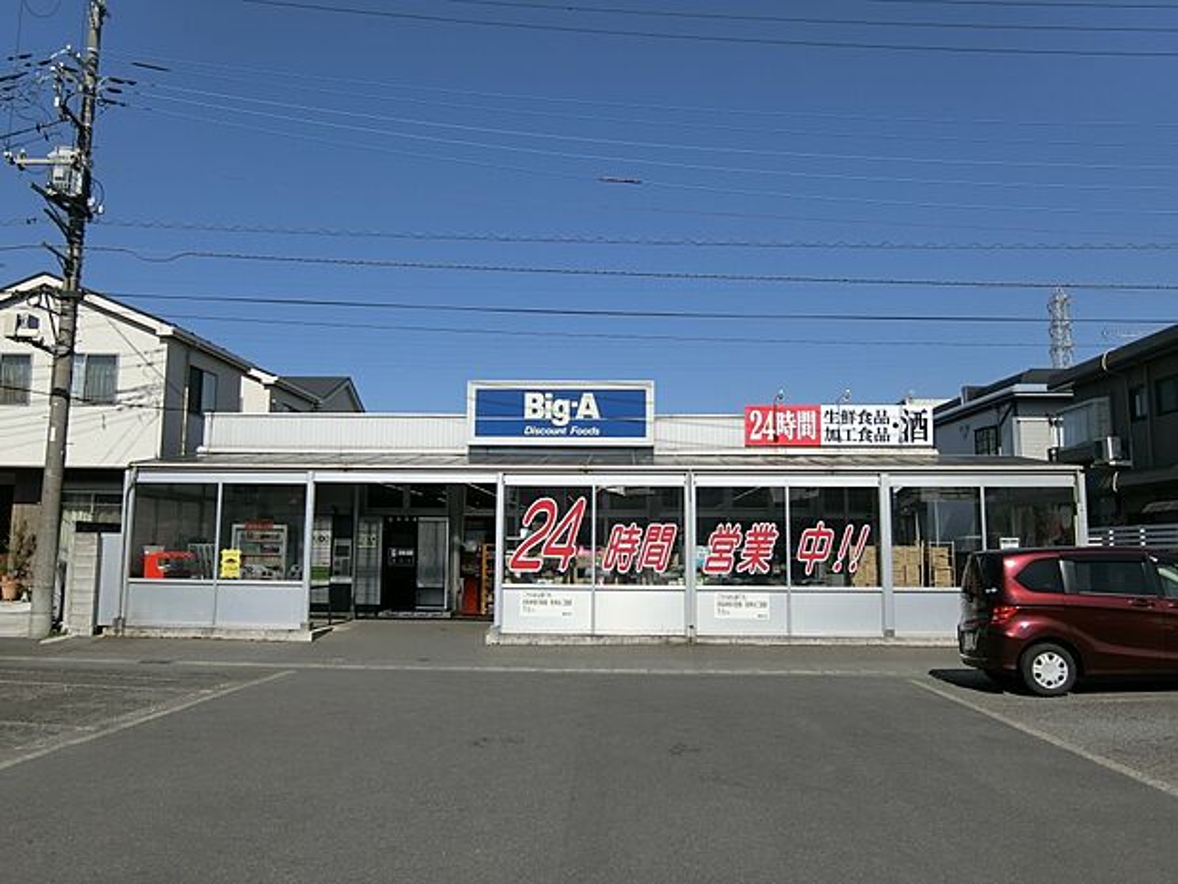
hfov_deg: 60.0
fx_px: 1021
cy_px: 442
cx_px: 589
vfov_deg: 46.8
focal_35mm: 30
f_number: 8.2
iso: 80
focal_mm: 6.4
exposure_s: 1/400
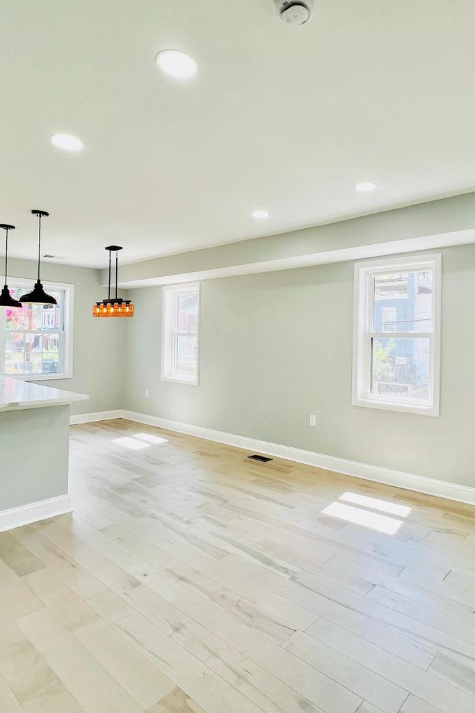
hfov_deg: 62.8
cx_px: 319
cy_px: 342
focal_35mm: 19
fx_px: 376
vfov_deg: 86.9
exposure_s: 1/120
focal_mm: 1.57
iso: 32
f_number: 1.8
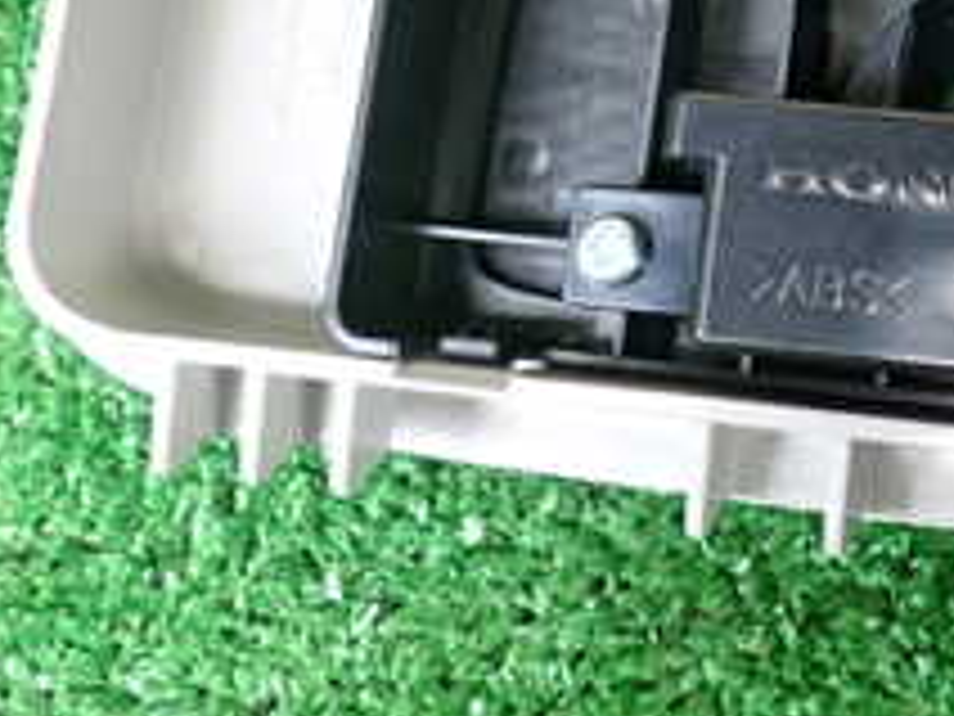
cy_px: -252
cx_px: 1044
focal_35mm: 85
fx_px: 2343
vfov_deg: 16.3
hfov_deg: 21.8
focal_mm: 5.4
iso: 320
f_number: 2.3
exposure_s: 1/40
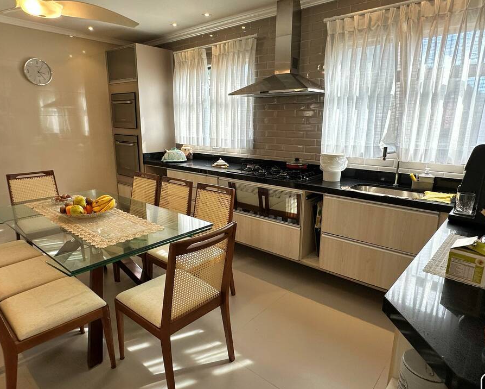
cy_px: 197
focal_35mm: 22
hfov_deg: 75.0
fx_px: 316
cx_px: 237
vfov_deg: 63.2
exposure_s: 1/120
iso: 50
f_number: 2.2
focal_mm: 2.22
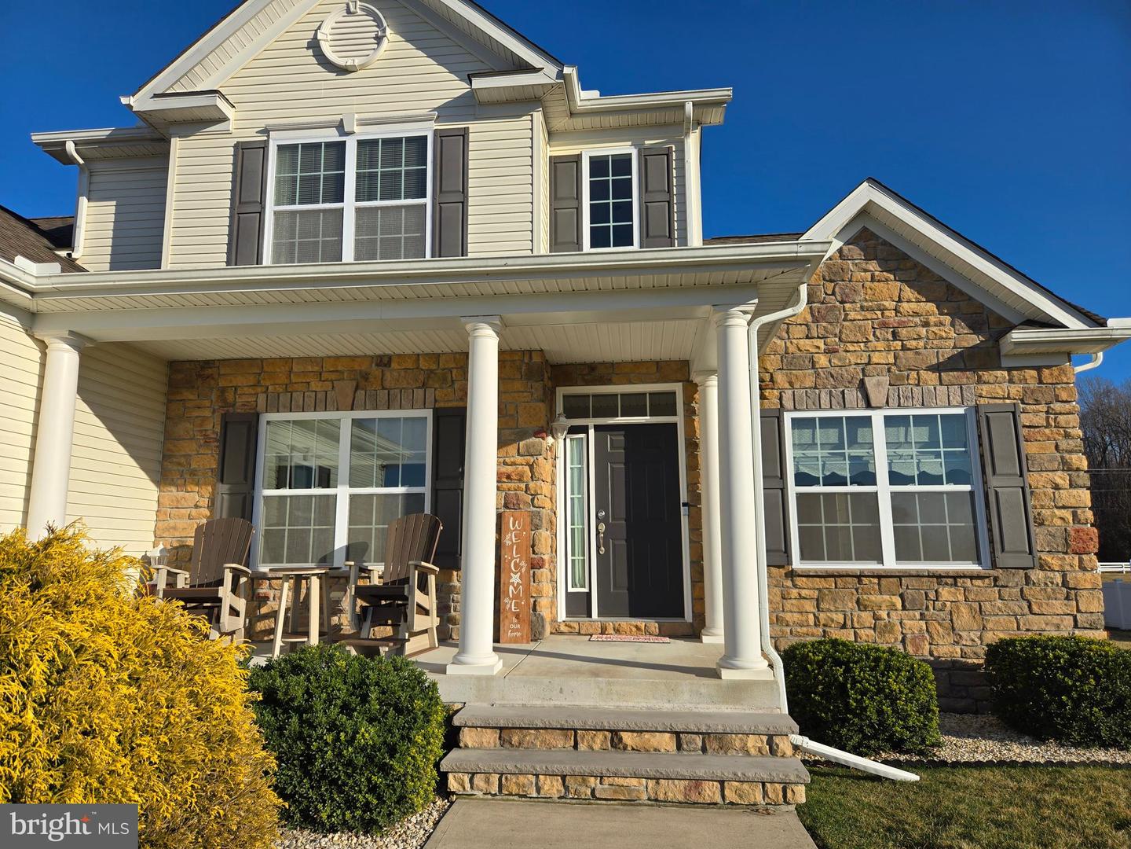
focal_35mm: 23
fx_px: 751
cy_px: 424
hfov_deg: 73.9
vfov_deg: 58.9
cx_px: 566
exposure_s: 1/2565
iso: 25
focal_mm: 5.4
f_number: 1.8
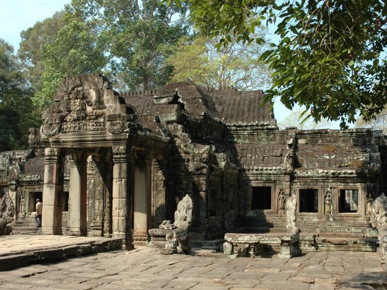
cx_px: 222
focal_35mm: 42
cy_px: 148
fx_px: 465
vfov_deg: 34.7
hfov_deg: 45.1
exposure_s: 1/200
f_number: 7.1
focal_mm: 25
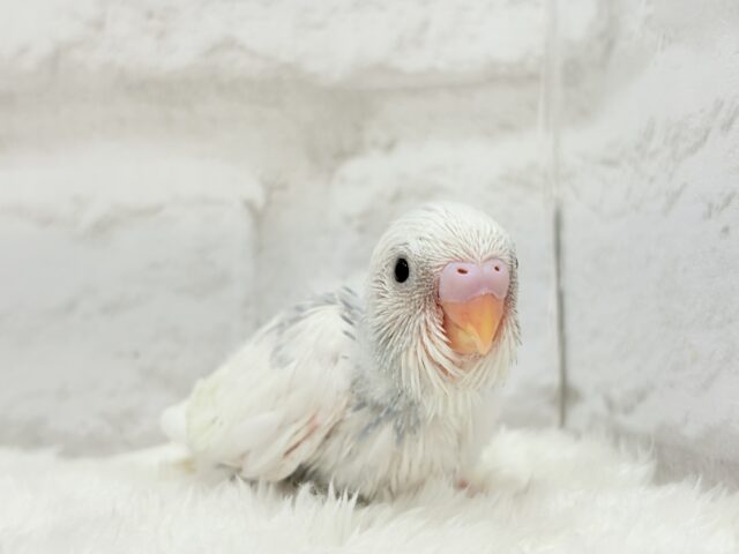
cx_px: 370
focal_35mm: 52
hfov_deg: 36.8
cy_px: 277
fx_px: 1110
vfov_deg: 28.0
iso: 64
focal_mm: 5.96
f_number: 1.6
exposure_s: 1/100
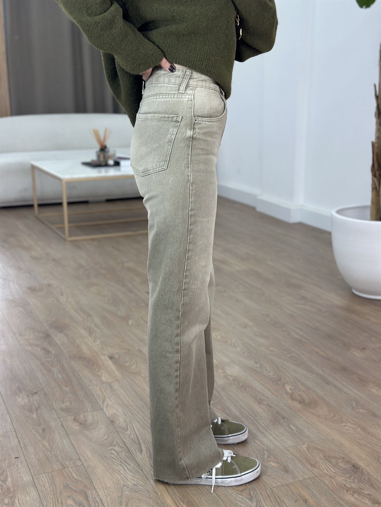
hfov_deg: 30.3
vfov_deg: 39.7
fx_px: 704
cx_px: 190
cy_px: 254
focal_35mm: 48
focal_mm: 6.86
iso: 80
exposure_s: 1/141
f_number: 1.78
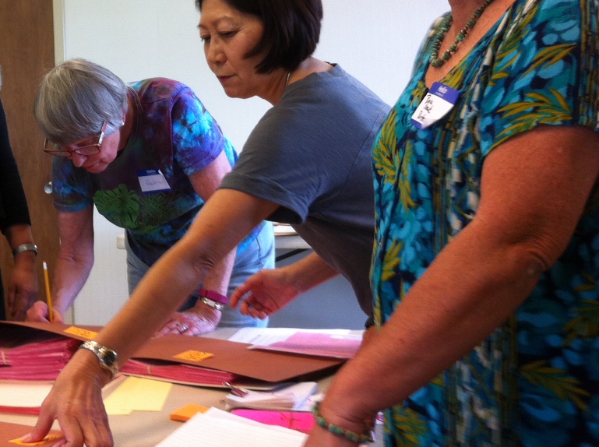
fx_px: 1019
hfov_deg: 31.8
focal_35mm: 59
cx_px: 111
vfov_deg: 24.3
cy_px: 87
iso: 80
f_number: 2.8
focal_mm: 3.85
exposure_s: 1/25
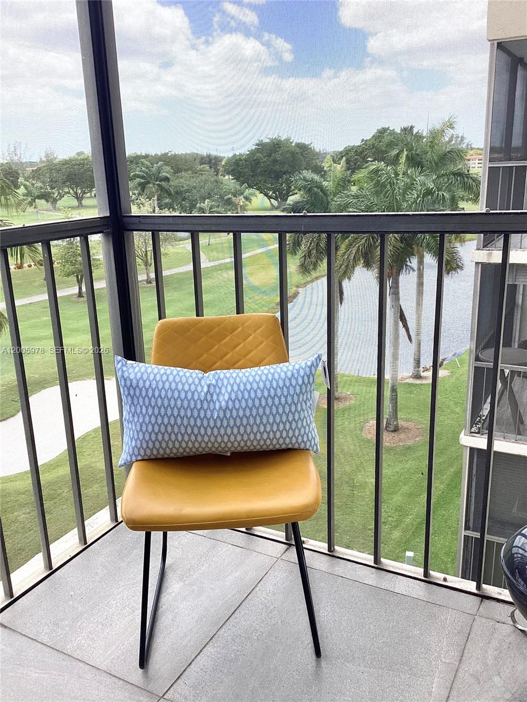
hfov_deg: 45.4
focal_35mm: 31
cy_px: 351
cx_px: 264
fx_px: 629
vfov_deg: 58.4
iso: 25
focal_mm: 3.3
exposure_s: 1/401
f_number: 2.4
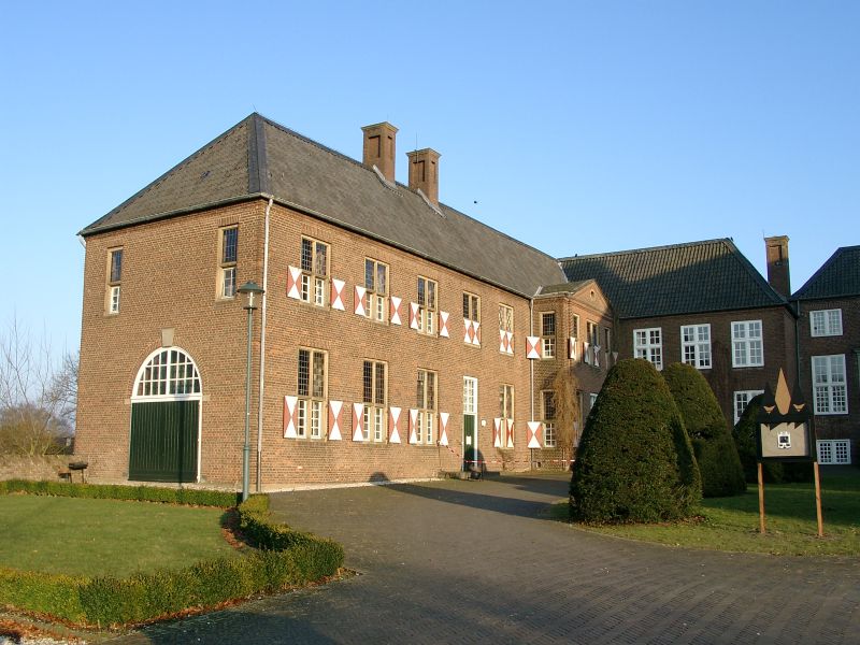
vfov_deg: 41.8
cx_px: 430
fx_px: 845
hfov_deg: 54.0
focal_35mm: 34
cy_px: 322
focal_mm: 7.13
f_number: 4
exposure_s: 1/285
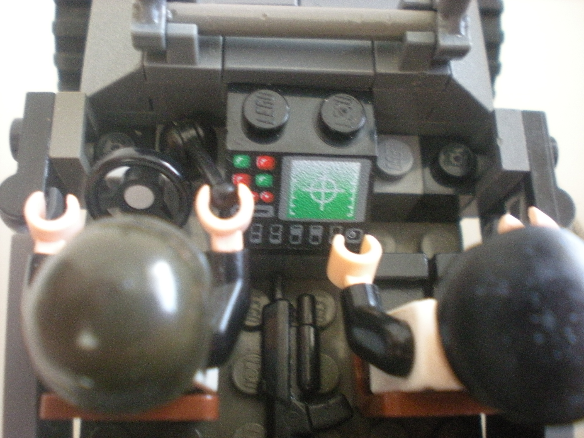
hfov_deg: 49.0
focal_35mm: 38
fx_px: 641
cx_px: 292
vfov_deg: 37.7
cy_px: 219
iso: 495
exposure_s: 1/8
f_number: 3.1
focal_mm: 6.3
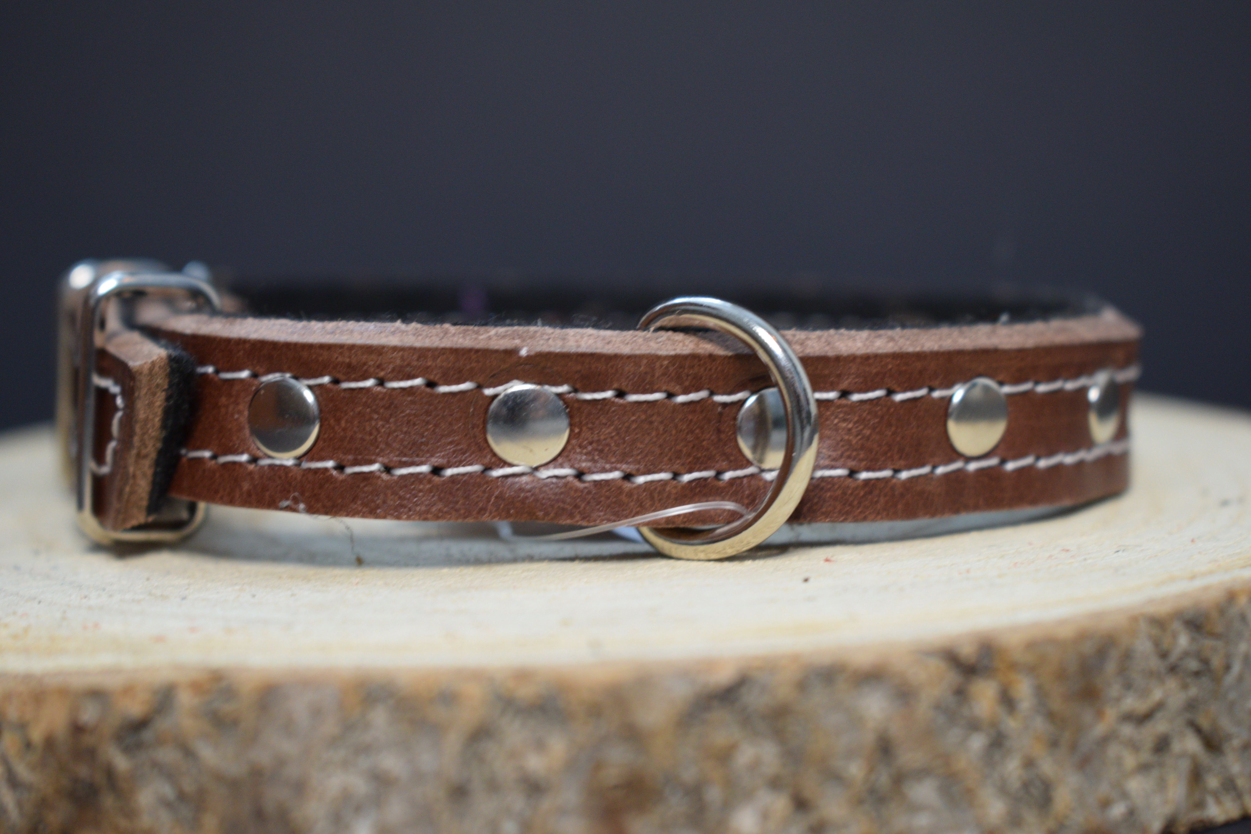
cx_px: 626
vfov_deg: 18.9
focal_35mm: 72
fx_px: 2502
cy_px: 417
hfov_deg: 28.1
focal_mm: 48
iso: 800
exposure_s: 1/30
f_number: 5.3
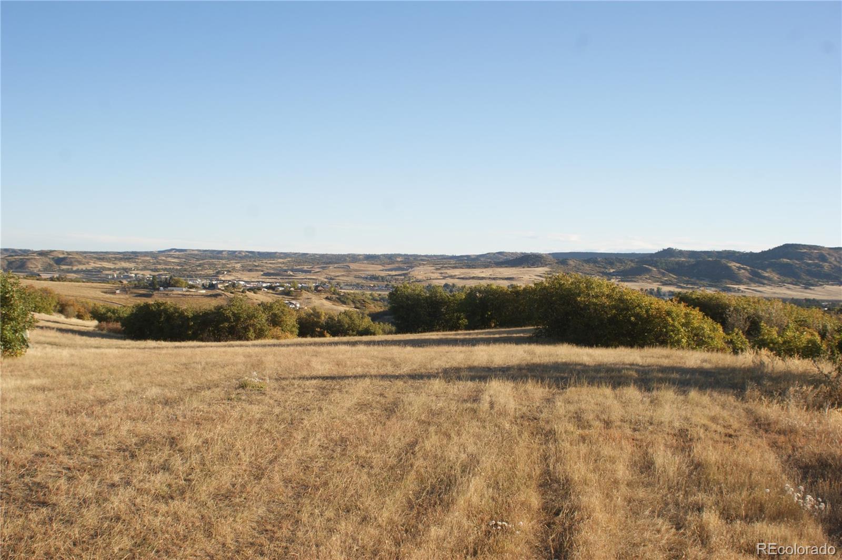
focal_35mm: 42
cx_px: 421
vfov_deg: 31.8
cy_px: 280
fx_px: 982
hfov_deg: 46.4
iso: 100
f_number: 10
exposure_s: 1/80
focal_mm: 28
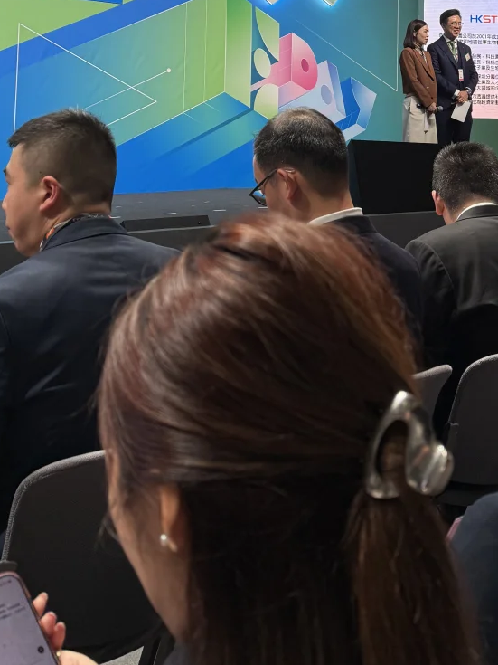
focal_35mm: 47
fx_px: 902
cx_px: 321
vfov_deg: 37.6
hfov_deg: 30.7
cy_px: 59
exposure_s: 1/121
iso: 100
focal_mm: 6.76
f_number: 1.78
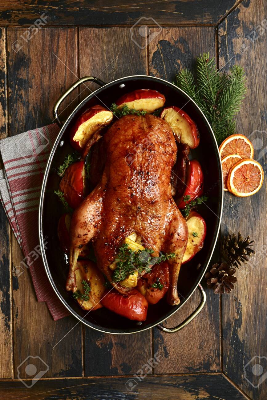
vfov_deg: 33.4
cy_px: 200
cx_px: 134
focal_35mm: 60
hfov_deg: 22.6
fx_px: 667
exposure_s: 1/2.5
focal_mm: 60
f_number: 20
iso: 500
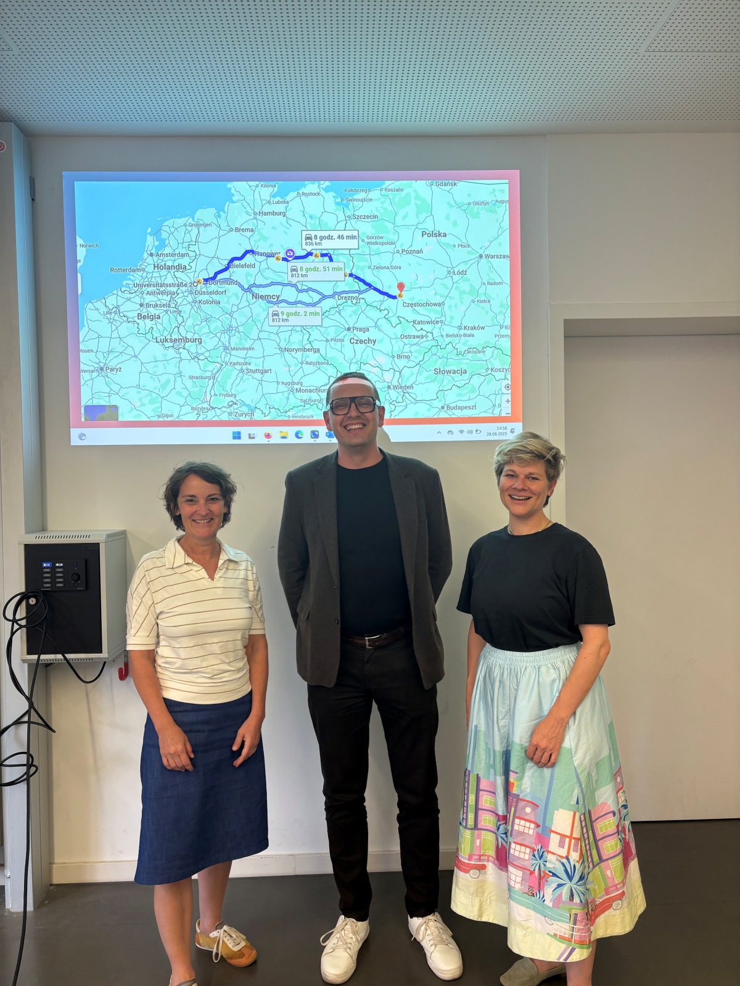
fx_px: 741
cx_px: 370
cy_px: 493
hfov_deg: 53.1
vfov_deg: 67.3
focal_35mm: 26
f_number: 1.6
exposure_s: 1/100
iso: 64
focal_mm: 5.96
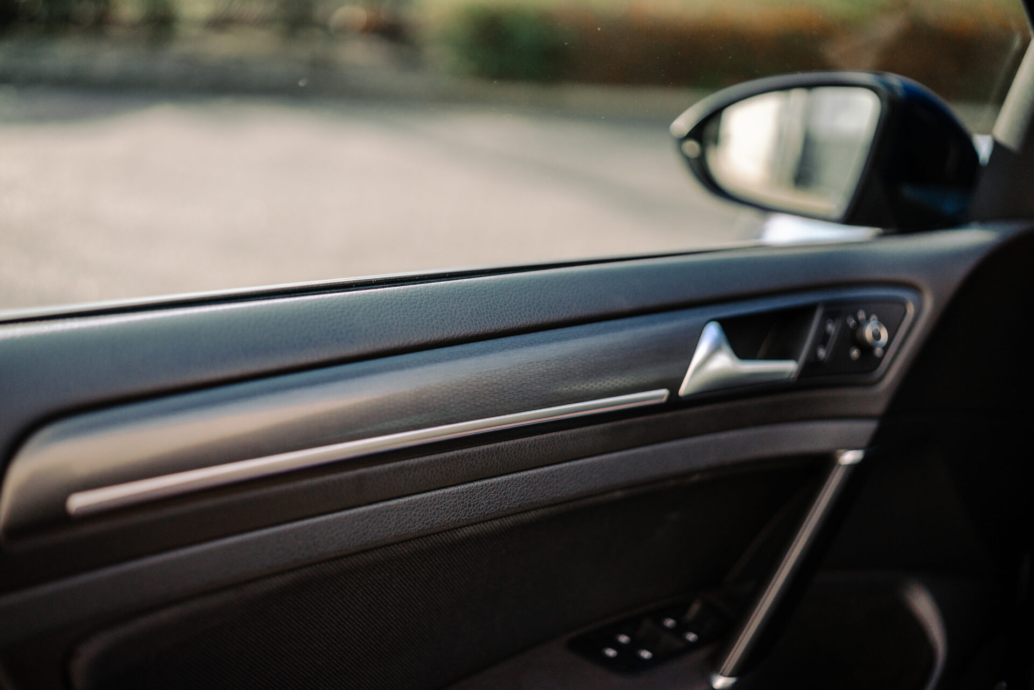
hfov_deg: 54.4
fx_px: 1005
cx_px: 517
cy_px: 345
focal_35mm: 35
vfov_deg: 37.9
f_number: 1.4
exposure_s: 1/1250
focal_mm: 35
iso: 100
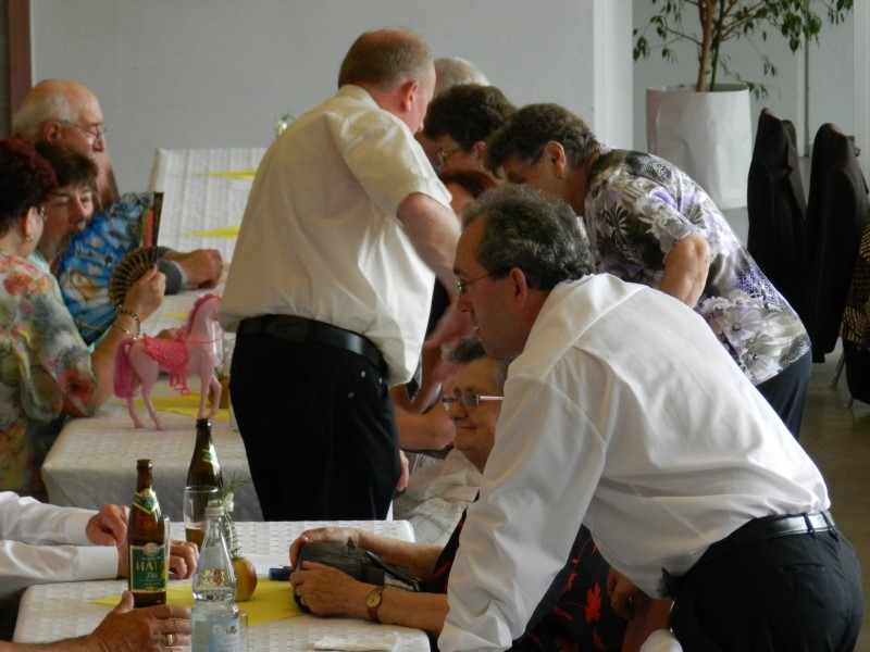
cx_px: 435
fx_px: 5404
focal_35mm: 215
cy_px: 326
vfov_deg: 6.9
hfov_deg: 9.2
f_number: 5.6
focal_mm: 38.2
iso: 800
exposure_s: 1/80
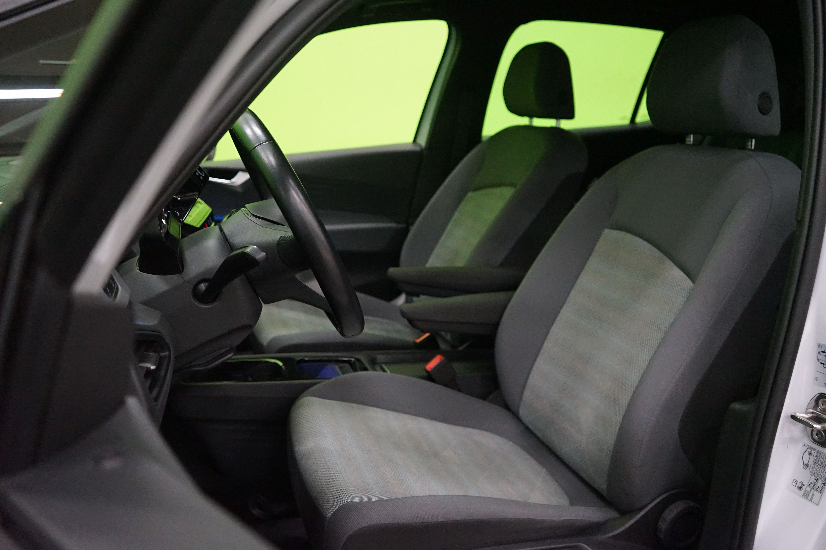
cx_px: 413
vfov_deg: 46.4
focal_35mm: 28
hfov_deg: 65.5
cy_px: 275
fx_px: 642
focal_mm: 28
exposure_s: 1/80
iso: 6400
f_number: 3.5
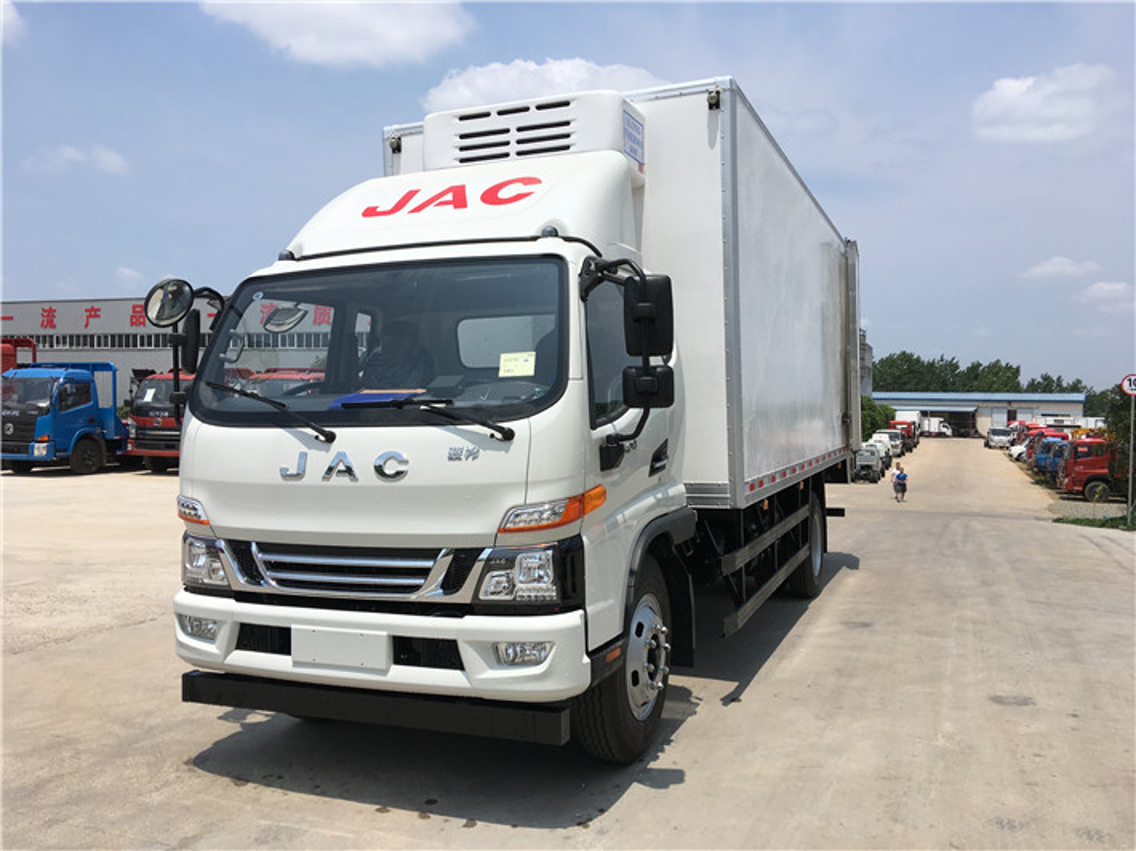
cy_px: 426
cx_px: 568
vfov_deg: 48.2
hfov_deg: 61.7
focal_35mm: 29
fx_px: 951
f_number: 2.2
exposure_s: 1/1972
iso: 25
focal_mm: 4.15
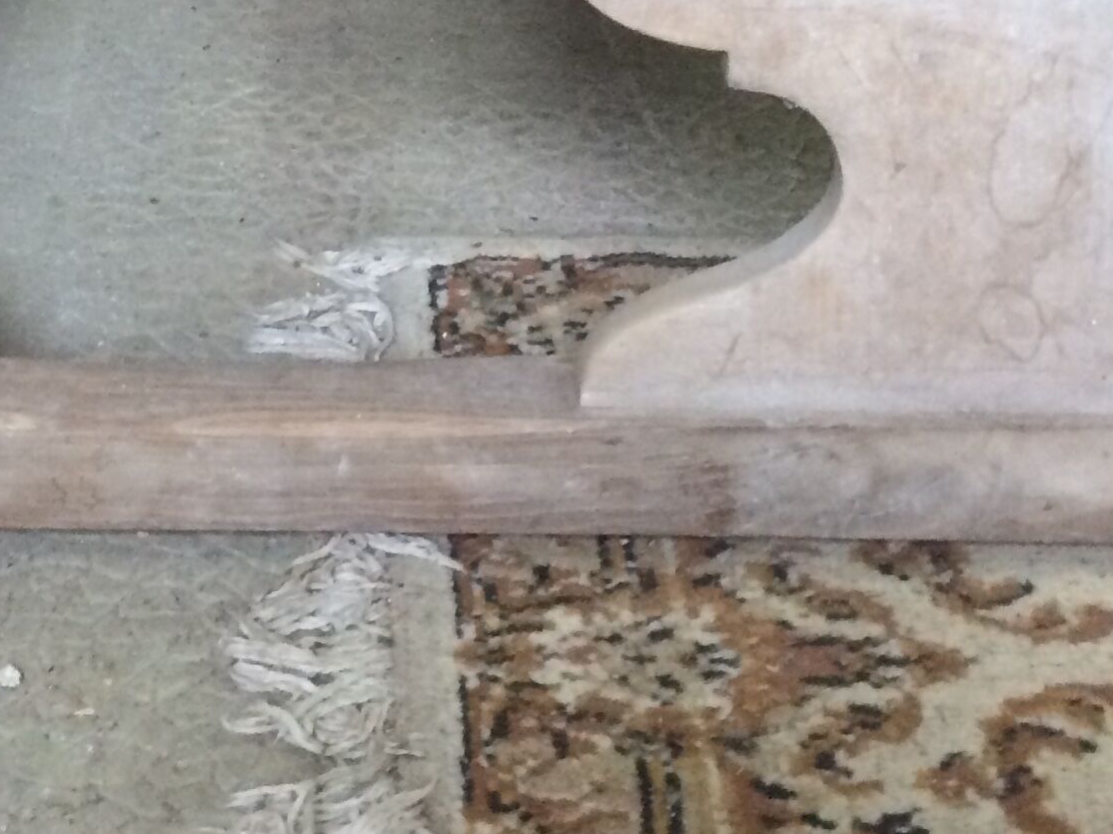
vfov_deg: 16.1
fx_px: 2732
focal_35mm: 85
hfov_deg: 22.4
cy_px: -346
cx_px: 86
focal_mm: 4.15
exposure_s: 1/33
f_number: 2.2
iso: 250
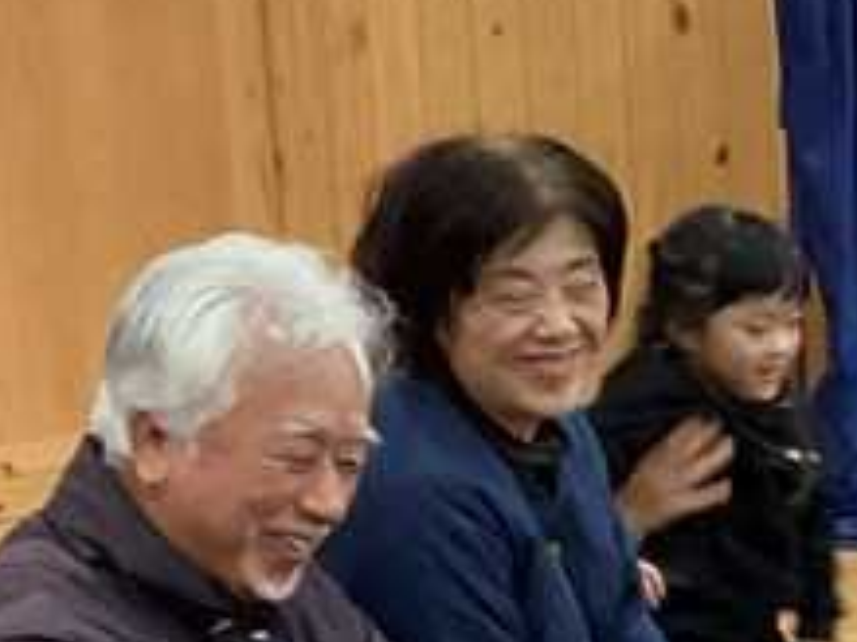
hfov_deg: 10.6
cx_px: 1233
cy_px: 912
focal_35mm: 181
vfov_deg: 8.1
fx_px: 4479
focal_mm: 3.3
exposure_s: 1/40
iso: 250
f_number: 2.4
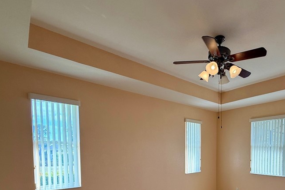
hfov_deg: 72.9
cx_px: 199
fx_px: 182
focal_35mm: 23
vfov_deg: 50.7
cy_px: 160
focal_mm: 2.22
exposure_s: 1/149
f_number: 2.2
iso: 64
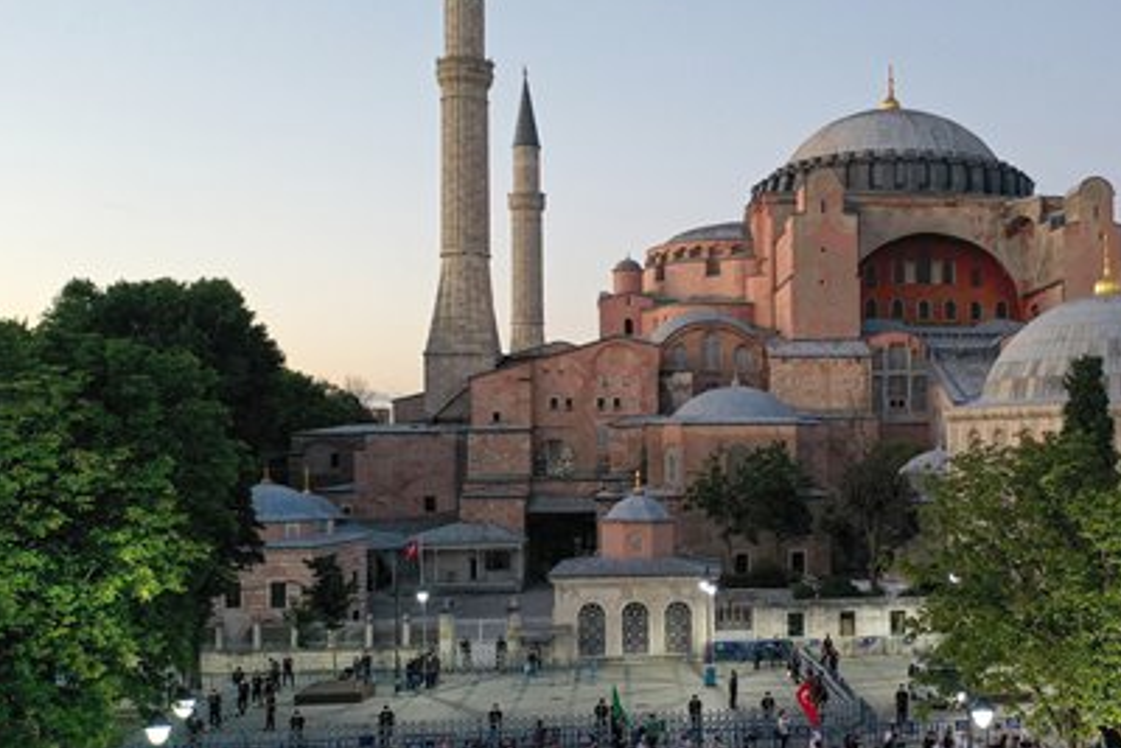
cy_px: 437
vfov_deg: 31.9
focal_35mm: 42
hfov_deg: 45.1
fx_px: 1308
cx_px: 810
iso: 400
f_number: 2.8
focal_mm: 10.26
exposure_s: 1/25
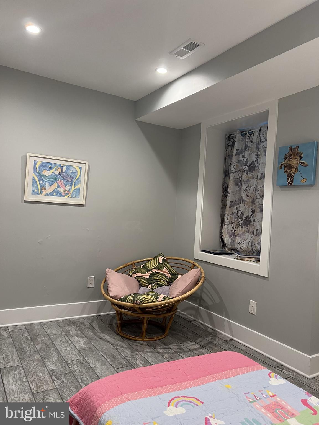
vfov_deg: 67.3
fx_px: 319
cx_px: 160
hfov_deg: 53.1
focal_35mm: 26
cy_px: 212
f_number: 1.5
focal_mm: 5.7
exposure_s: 1/60
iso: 100
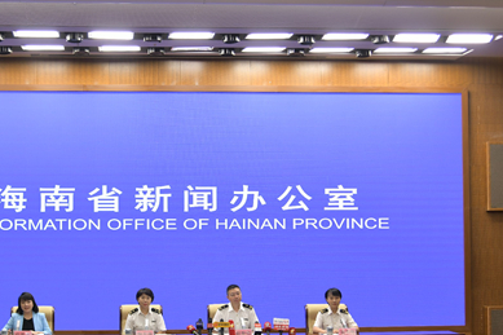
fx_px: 992
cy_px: 188
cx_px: 169
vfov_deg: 19.2
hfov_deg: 28.3
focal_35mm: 71
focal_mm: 46
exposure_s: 1/100
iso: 400
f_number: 4
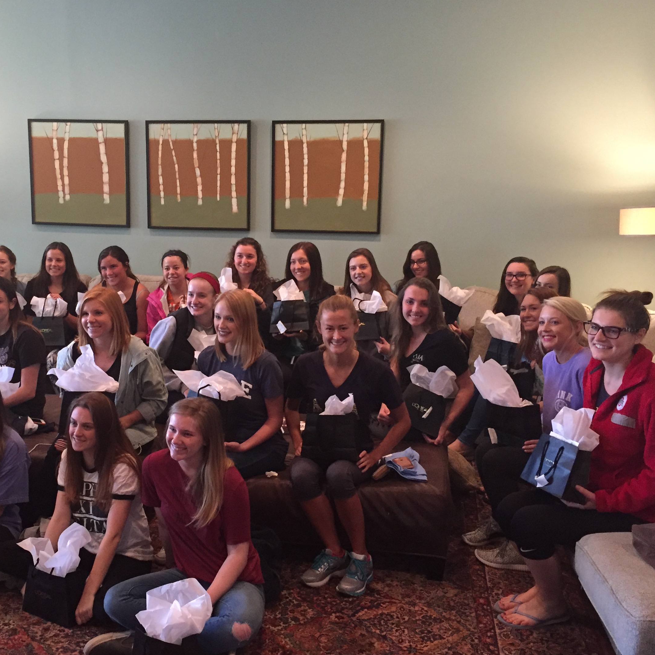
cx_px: 242
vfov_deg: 42.8
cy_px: 348
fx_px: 835
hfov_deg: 42.5
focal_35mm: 39
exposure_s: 1/30
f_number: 2.2
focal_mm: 4.15
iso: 250
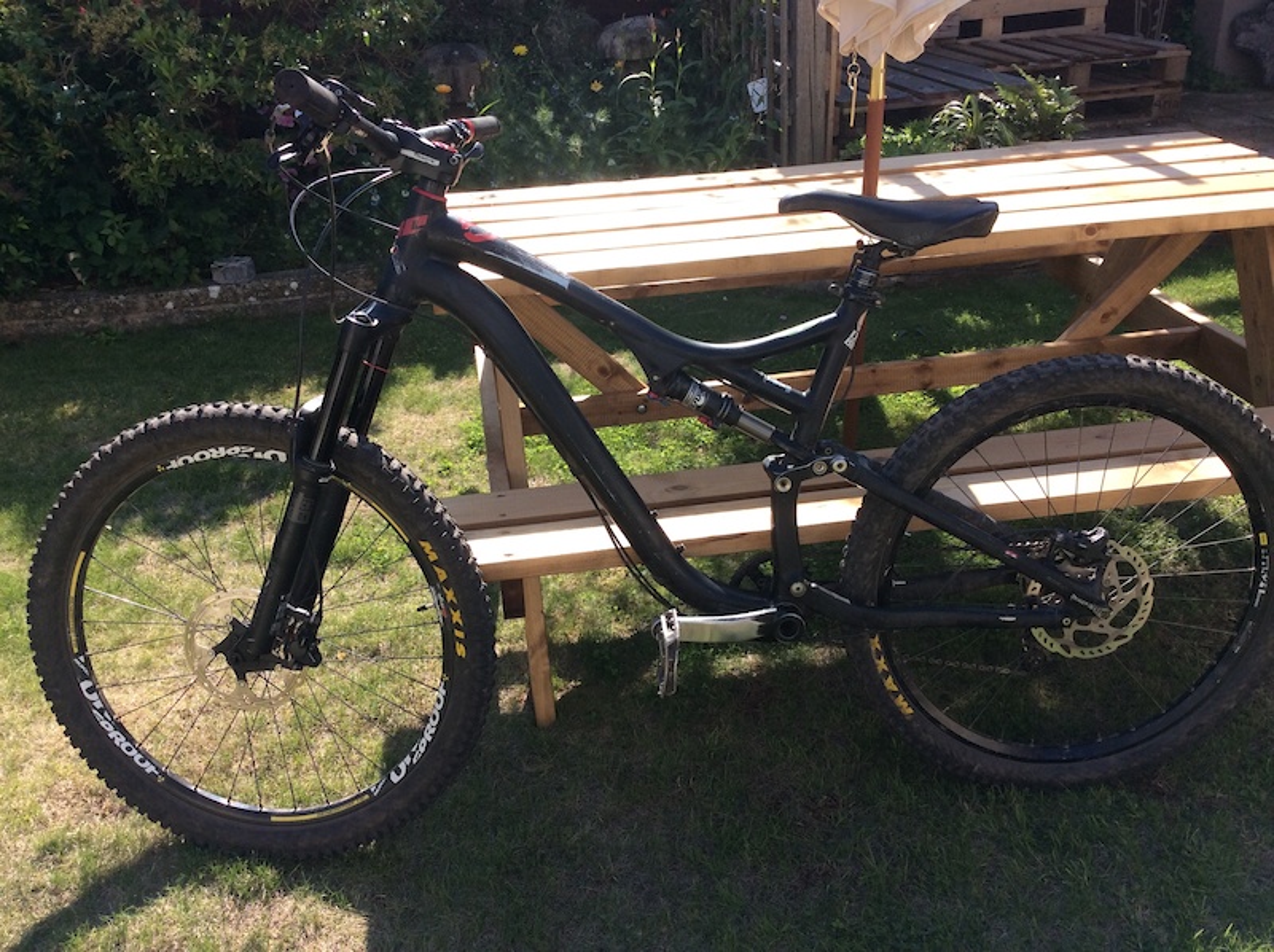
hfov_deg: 56.9
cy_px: 476
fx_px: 1176
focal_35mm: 32
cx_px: 637
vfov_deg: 44.1
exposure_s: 1/622
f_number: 2.4
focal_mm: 3.3
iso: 32
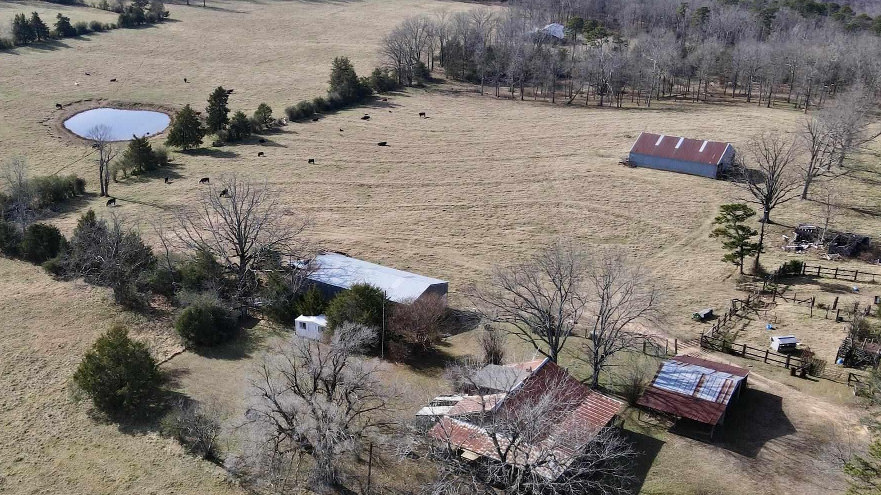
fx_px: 888
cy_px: 323
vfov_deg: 31.0
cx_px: 348
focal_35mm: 38
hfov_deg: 52.4
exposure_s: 1/15
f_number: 2.8
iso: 270
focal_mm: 4.5
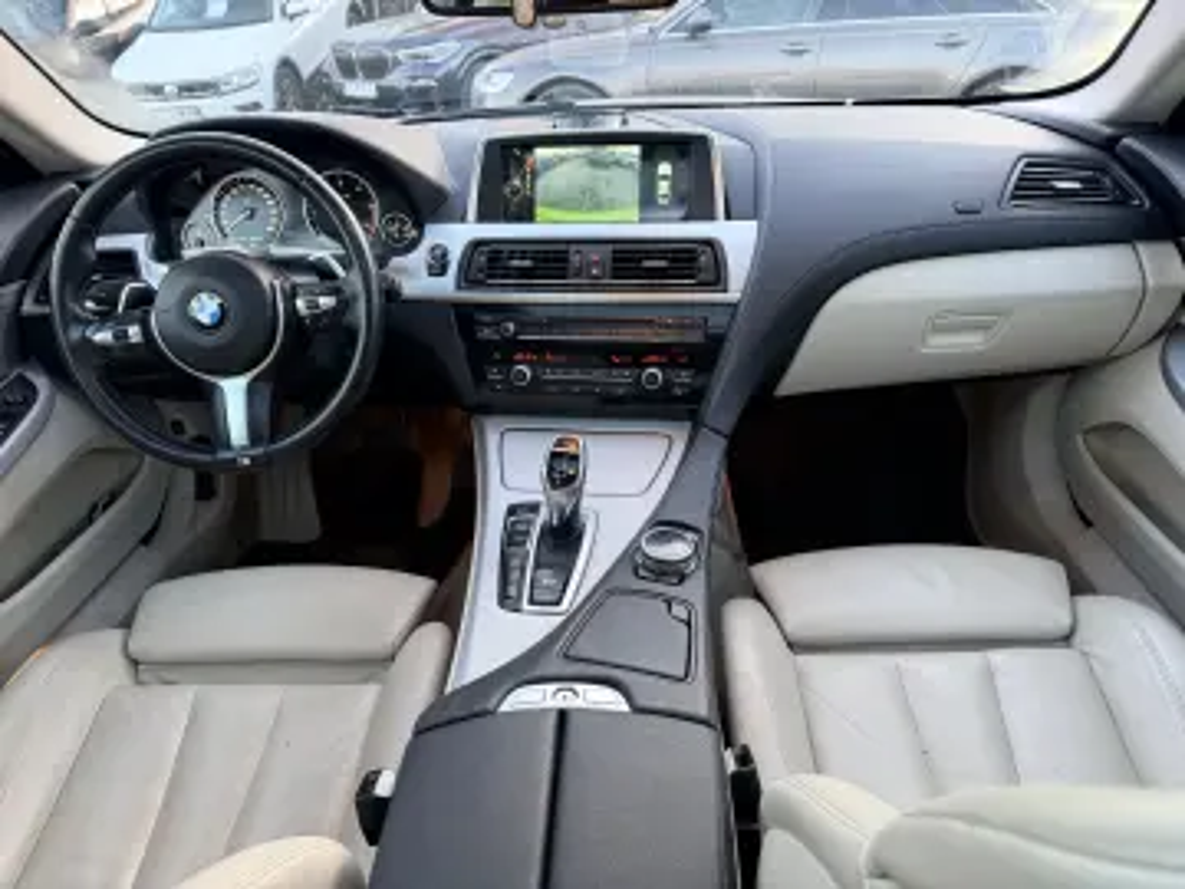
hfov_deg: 71.6
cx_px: 592
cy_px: 444
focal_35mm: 24
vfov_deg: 56.8
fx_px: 822
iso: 160
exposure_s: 1/70
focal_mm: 6.76
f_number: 1.78
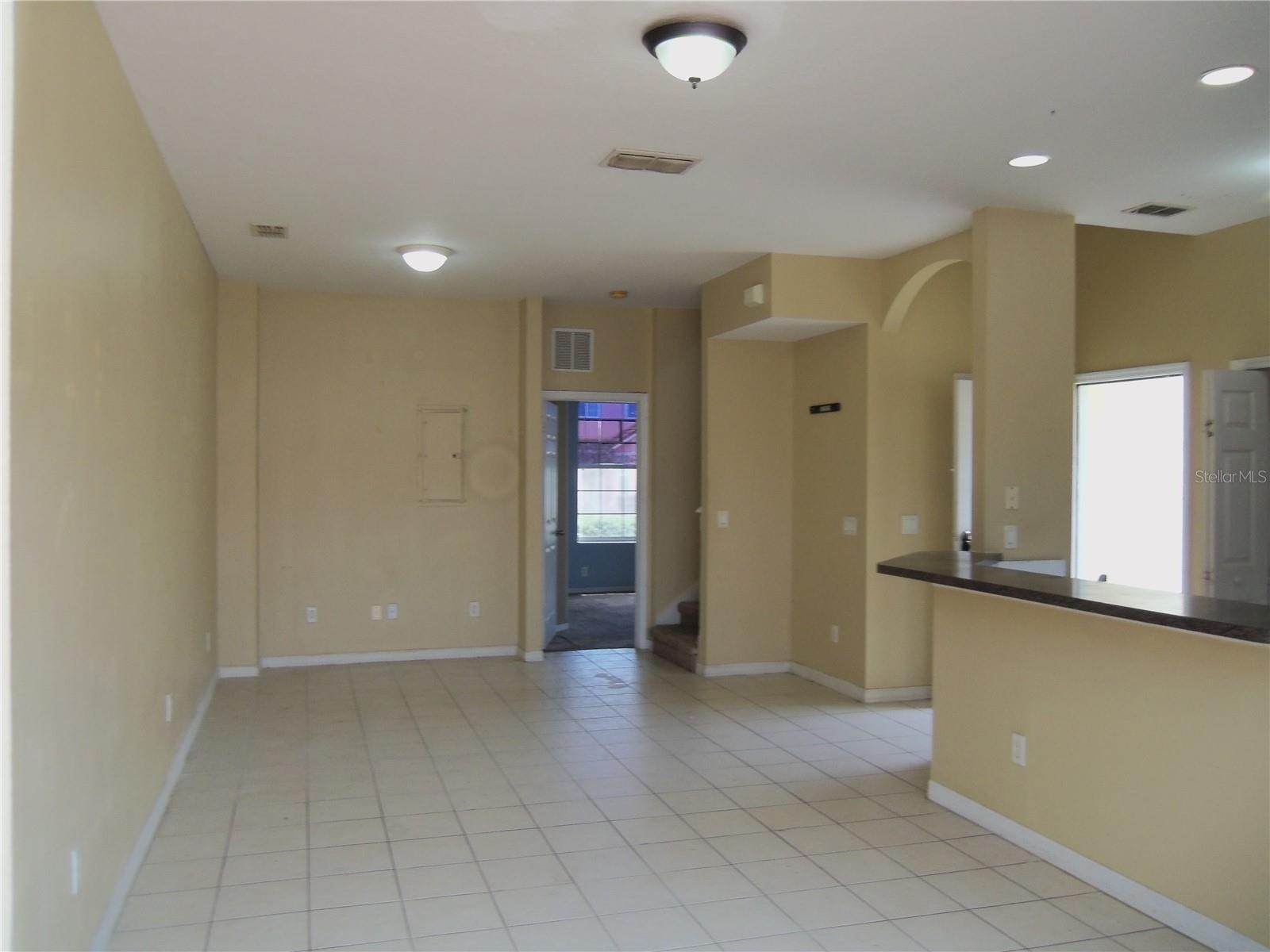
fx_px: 1027
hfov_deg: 63.4
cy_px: 476
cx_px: 635
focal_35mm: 28
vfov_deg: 49.7
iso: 64
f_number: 3.9
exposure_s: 1/30
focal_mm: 5.1
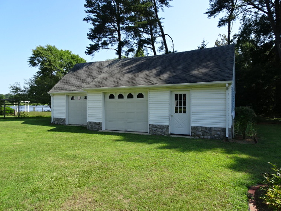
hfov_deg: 71.6
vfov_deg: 56.8
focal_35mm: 24
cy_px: 106
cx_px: 140
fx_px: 195
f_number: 3.5
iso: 80
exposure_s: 1/500
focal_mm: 4.1
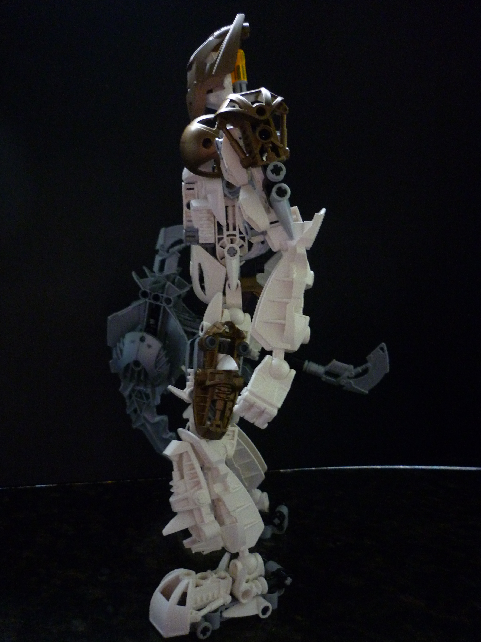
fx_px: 611
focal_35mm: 33
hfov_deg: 42.9
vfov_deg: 55.4
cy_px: 321
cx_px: 240
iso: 400
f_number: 2.8
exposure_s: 1/8
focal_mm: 5.5
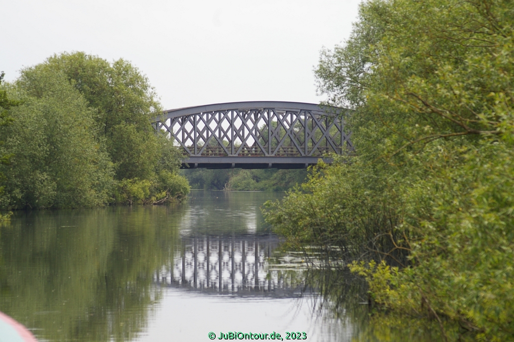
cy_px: 171
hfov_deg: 13.3
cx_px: 257
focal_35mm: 154
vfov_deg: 8.9
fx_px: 2204
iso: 200
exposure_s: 1/350
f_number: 6.7
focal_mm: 103
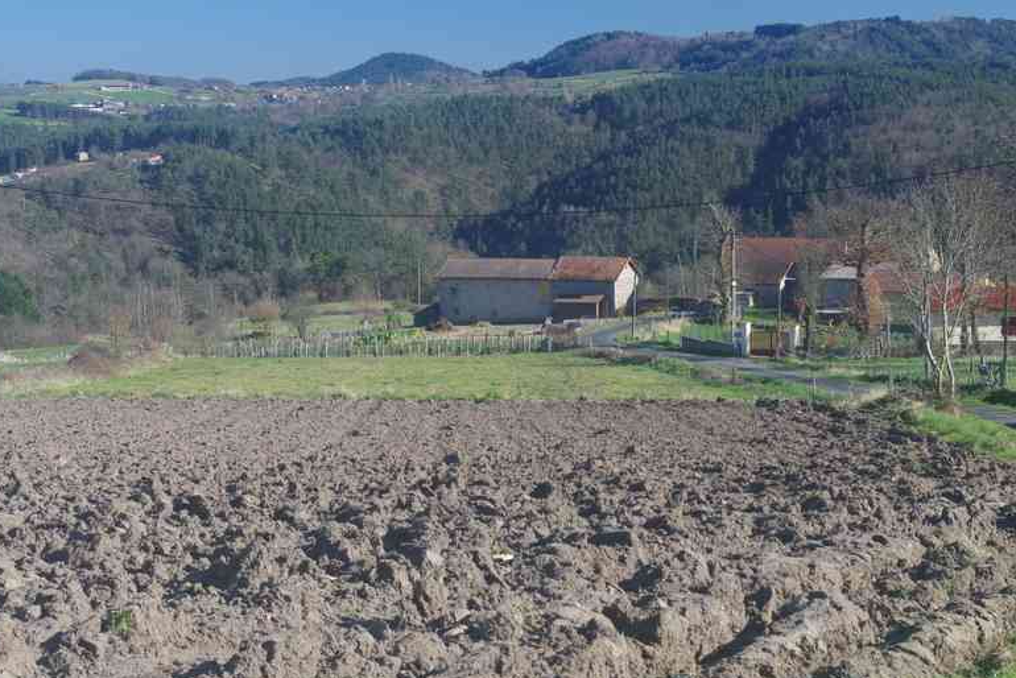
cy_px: 417
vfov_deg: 16.3
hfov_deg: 24.2
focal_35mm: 84
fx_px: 2362
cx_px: 642
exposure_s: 1/80
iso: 200
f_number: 9
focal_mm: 43
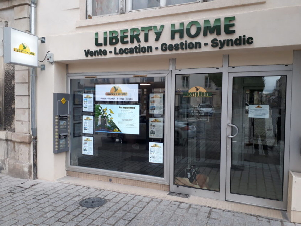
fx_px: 235
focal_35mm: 27
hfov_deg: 65.3
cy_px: 113
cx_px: 150
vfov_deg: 51.3
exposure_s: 1/124
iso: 40
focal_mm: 3.6
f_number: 1.9
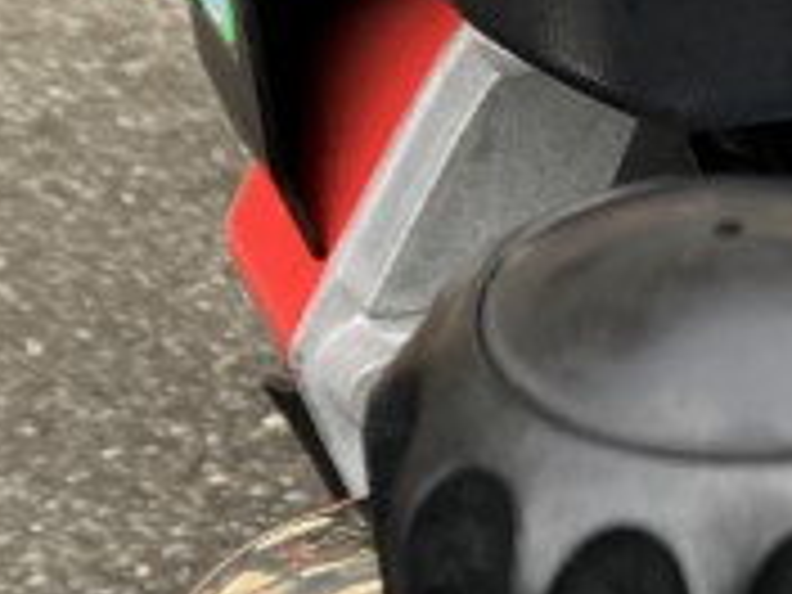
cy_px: 1048
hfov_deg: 18.7
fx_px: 2334
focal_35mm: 102
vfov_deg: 13.2
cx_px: 792
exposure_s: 1/376
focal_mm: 3.99
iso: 32
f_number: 1.8
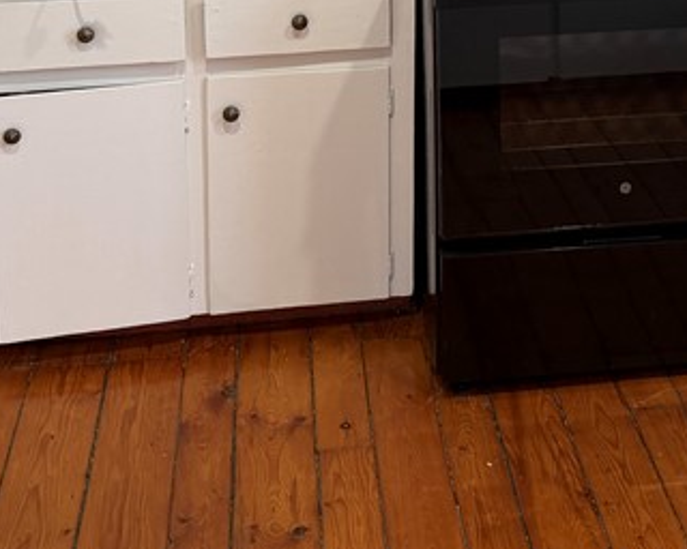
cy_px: -208
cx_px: 477
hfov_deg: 25.2
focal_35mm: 75
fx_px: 1525
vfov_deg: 18.6
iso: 160
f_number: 1.78
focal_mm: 6.76
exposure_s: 1/60
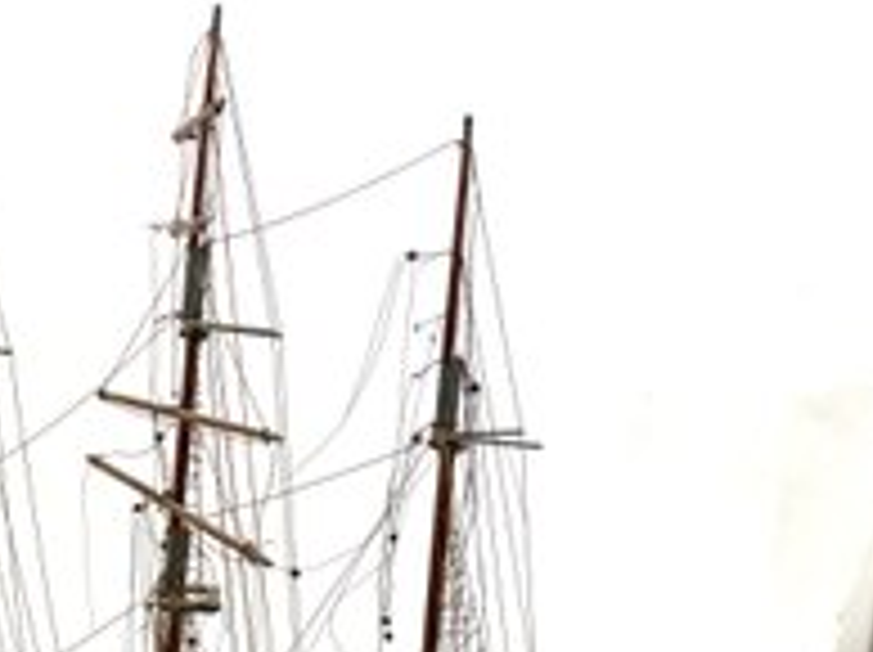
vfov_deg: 30.6
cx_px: 164
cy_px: 537
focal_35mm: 46
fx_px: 1159
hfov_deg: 39.5
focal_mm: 5.96
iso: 32
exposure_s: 1/135
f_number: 1.6
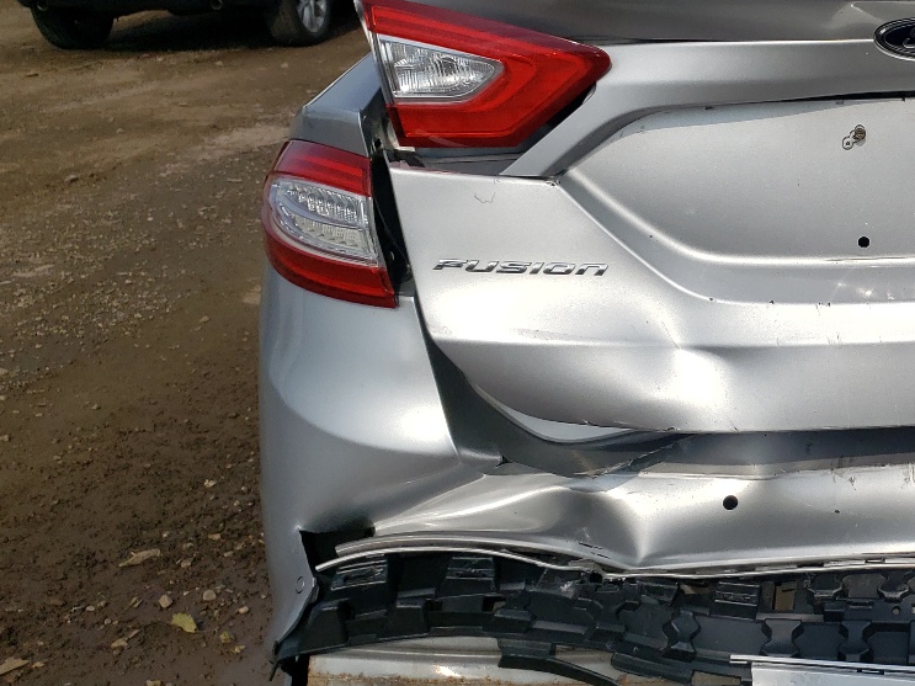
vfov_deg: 26.1
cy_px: 288
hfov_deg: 31.4
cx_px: 942
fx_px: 1480
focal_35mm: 56
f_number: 1.5
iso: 50
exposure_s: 1/10000
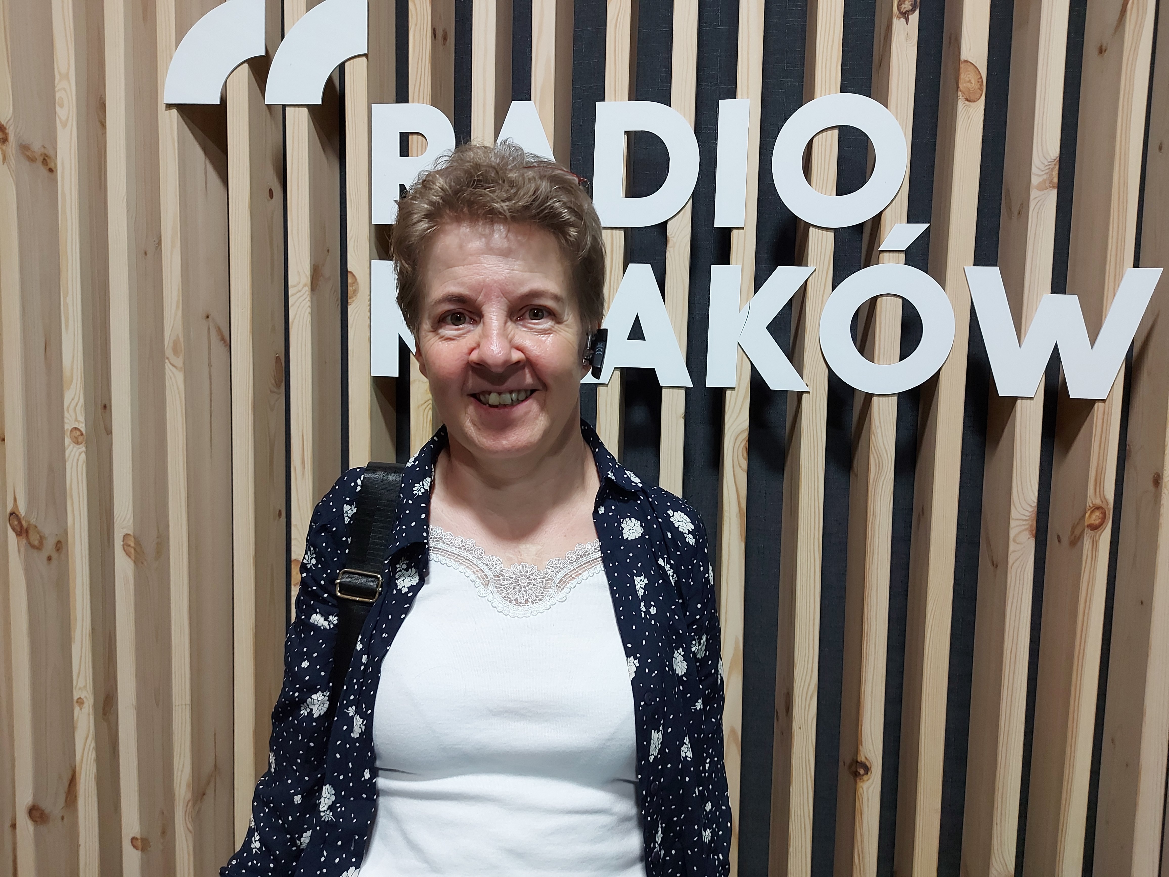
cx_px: 584
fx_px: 810
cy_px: 438
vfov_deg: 56.8
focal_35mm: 24
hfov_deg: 71.6
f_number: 1.8
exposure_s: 1/33
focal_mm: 5.23
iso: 200
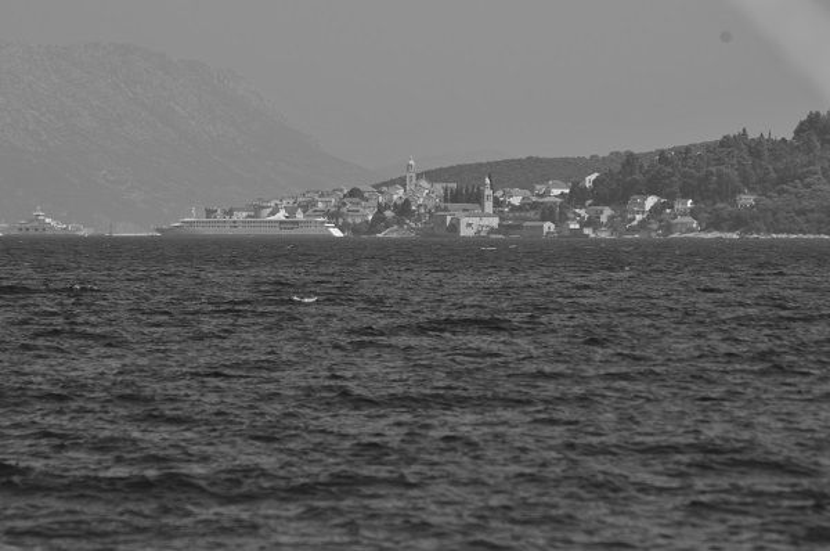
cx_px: 415
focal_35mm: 330
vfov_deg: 4.2
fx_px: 7596
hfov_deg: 6.3
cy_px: 276
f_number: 7.1
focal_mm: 220
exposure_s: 1/500
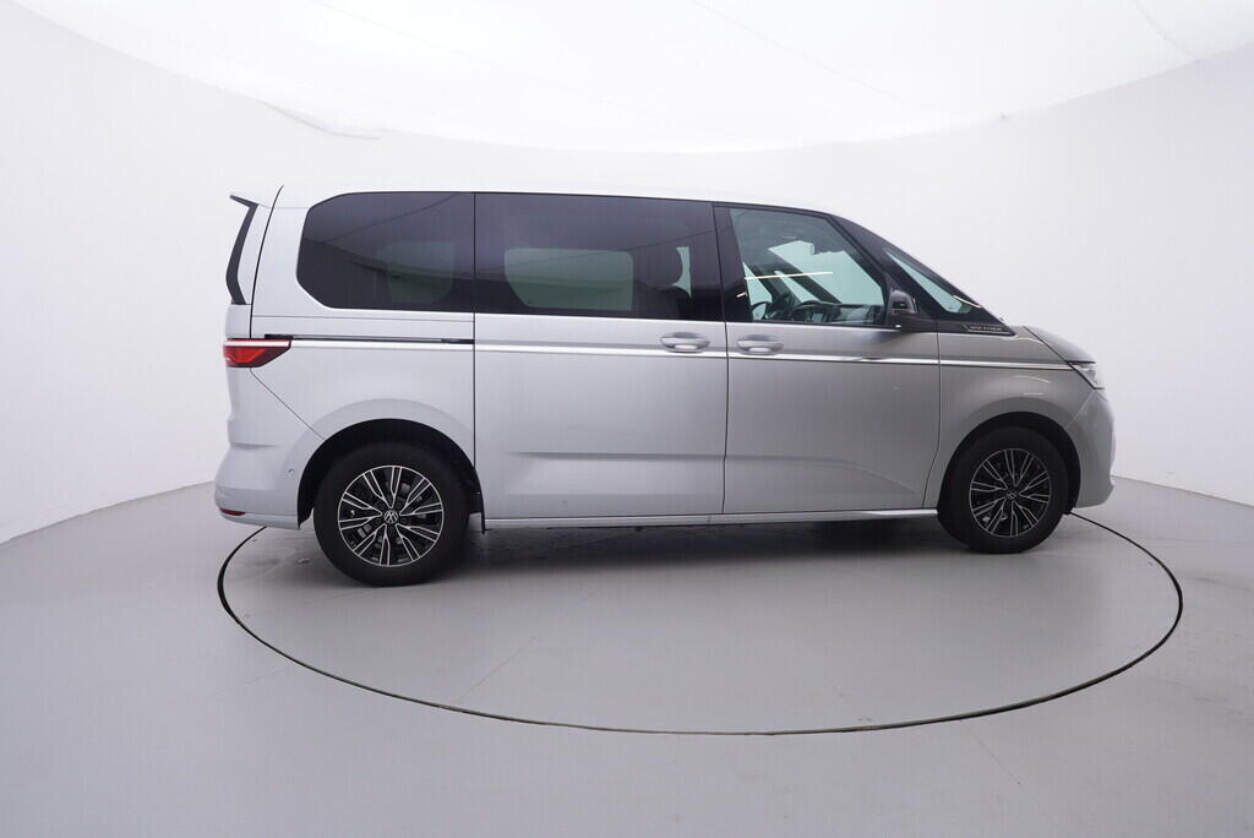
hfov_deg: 77.3
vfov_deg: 56.2
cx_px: 627
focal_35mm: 22
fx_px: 784
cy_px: 419
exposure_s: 1/80
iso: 200
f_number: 5
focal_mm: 15
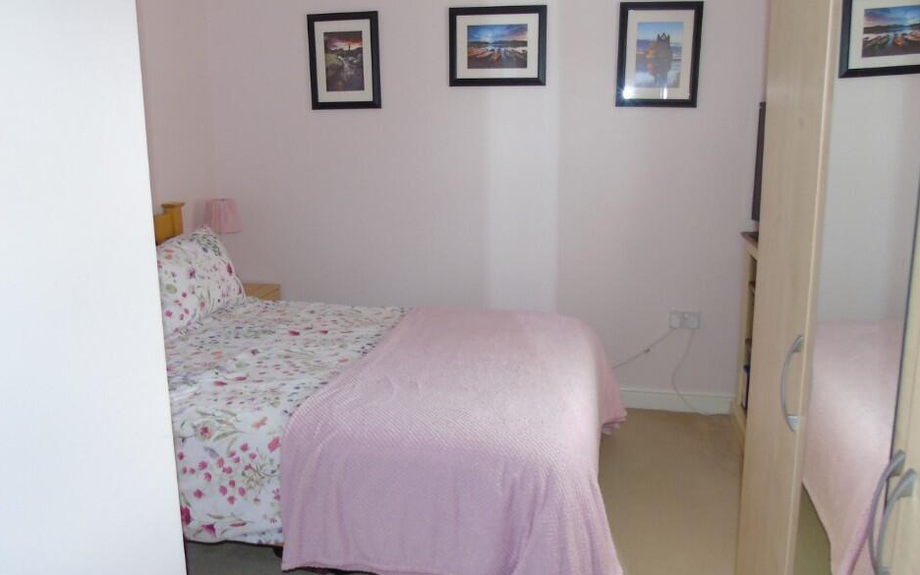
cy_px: 282
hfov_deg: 64.6
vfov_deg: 43.1
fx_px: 727
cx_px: 463
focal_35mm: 29
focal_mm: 4.4
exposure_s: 1/30
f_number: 3.4
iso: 200
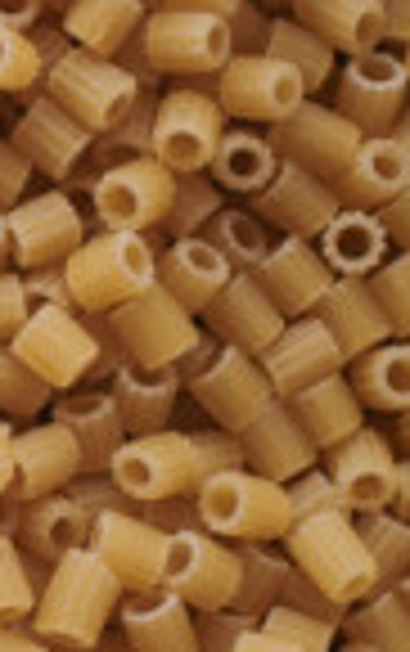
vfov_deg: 7.5
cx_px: -1266
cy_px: 220
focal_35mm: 281
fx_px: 5009
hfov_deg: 4.3
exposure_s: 1/100
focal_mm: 50
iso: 160
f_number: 8
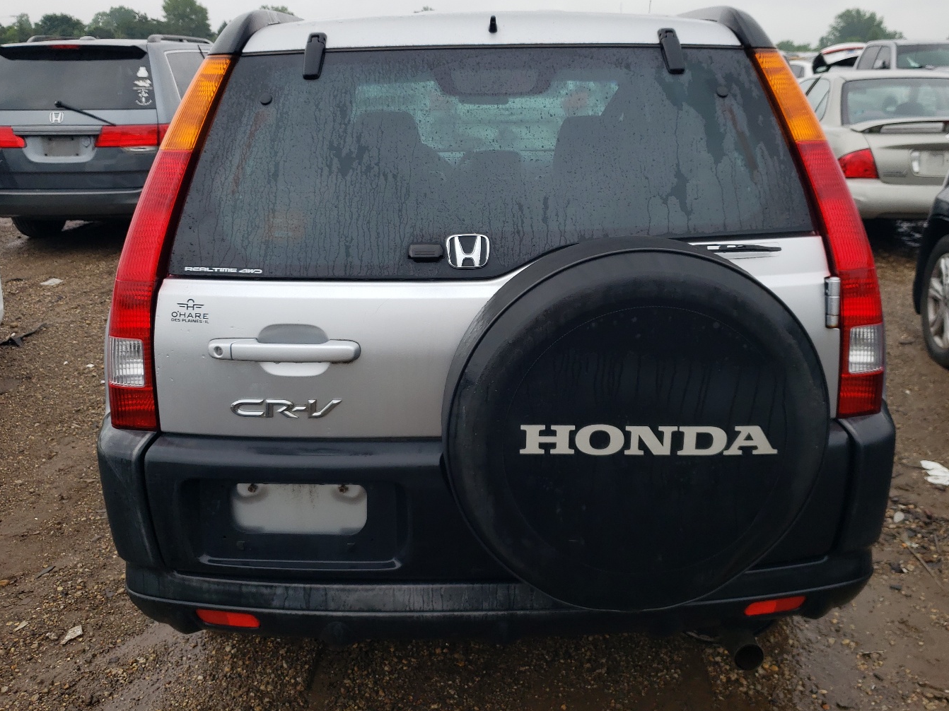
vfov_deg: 45.4
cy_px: 337
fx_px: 850
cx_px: 495
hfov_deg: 58.3
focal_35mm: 31
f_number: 1.5
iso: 50
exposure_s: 1/667
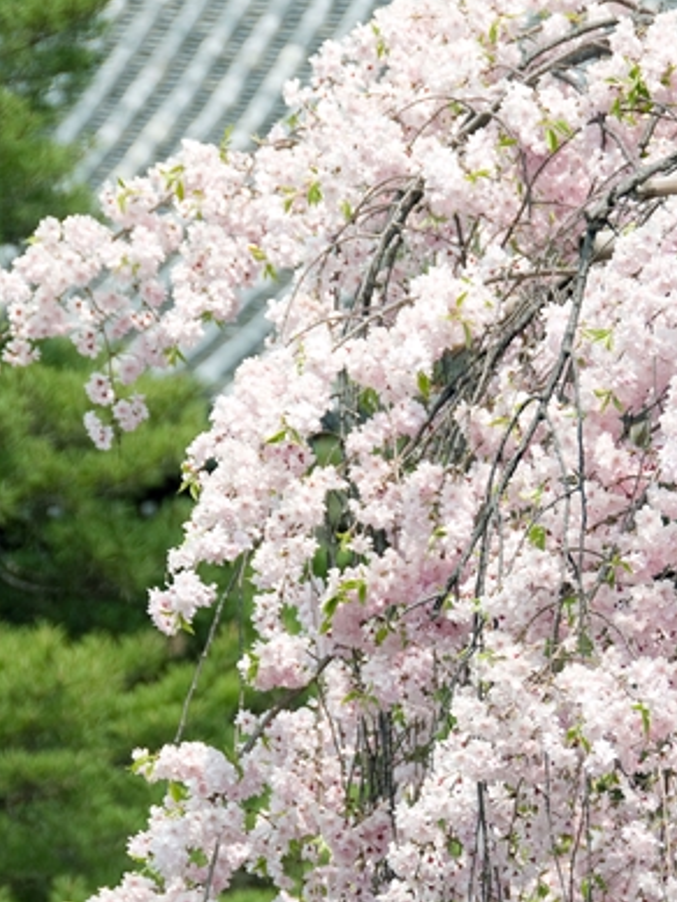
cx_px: 530
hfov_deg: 1.9
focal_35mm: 800
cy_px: 751
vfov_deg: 2.5
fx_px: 20850
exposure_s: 1/640
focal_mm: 270
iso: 200
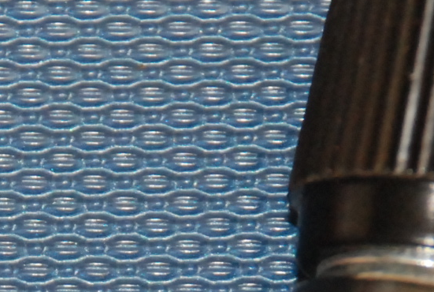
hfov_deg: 1.9
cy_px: 462
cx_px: 118
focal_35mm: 1064
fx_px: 12850
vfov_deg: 1.3
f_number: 5.6
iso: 1000
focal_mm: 135
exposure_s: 1/60
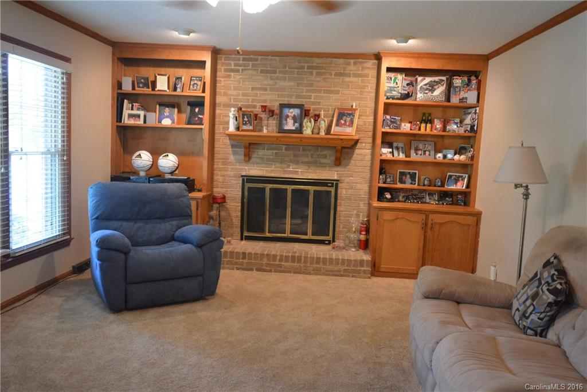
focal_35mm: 28
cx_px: 294
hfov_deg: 64.5
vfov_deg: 45.7
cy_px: 196
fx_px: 465
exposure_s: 1/25
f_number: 4.2
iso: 1400
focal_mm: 19
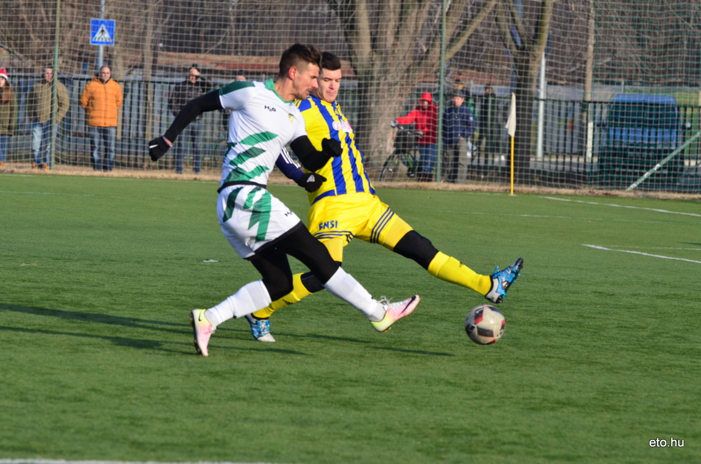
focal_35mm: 248
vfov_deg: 5.5
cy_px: 232
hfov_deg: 8.3
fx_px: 4810
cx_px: 350
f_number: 6.3
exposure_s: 1/2500
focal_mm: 165
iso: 800
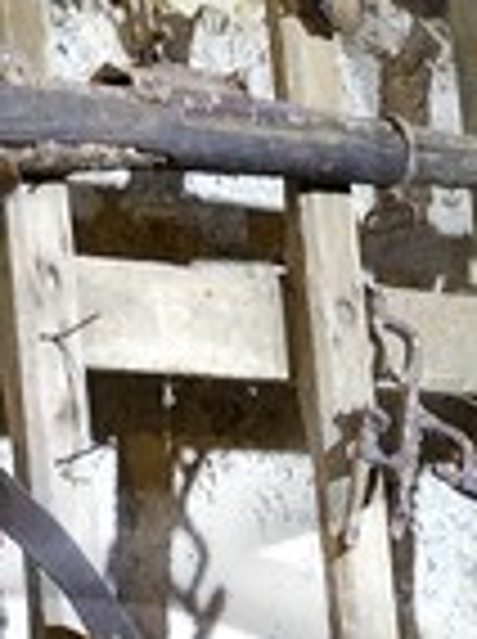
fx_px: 4791
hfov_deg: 5.6
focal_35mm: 260
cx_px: 738
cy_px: 612
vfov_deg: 7.6
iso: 400
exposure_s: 2
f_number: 6.3
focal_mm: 24
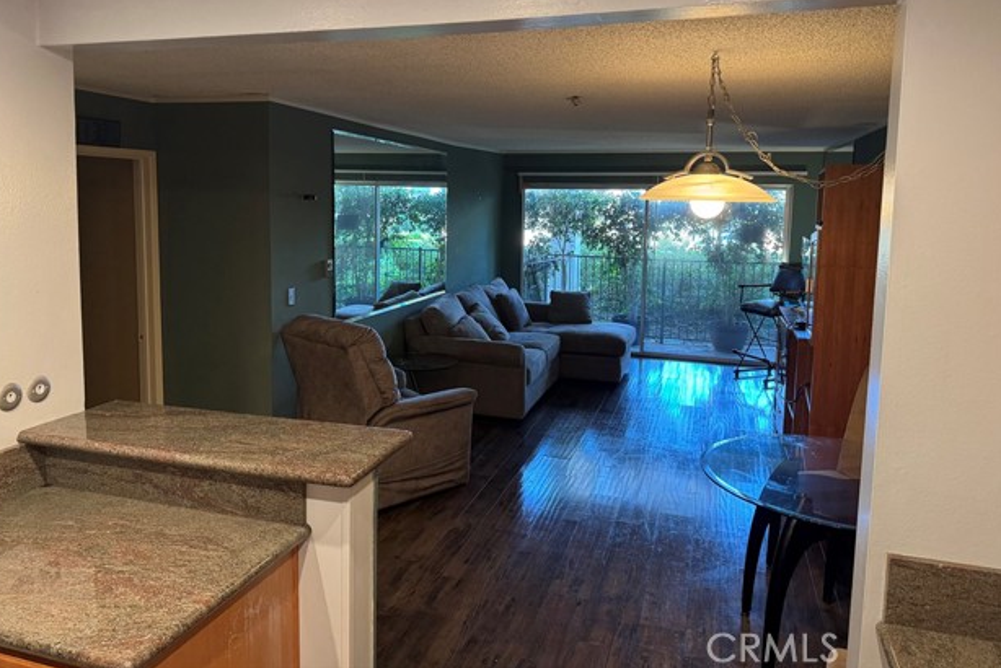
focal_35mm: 26
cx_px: 497
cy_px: 280
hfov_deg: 69.4
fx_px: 723
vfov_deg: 49.4
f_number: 1.78
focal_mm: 6.76
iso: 250
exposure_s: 1/60
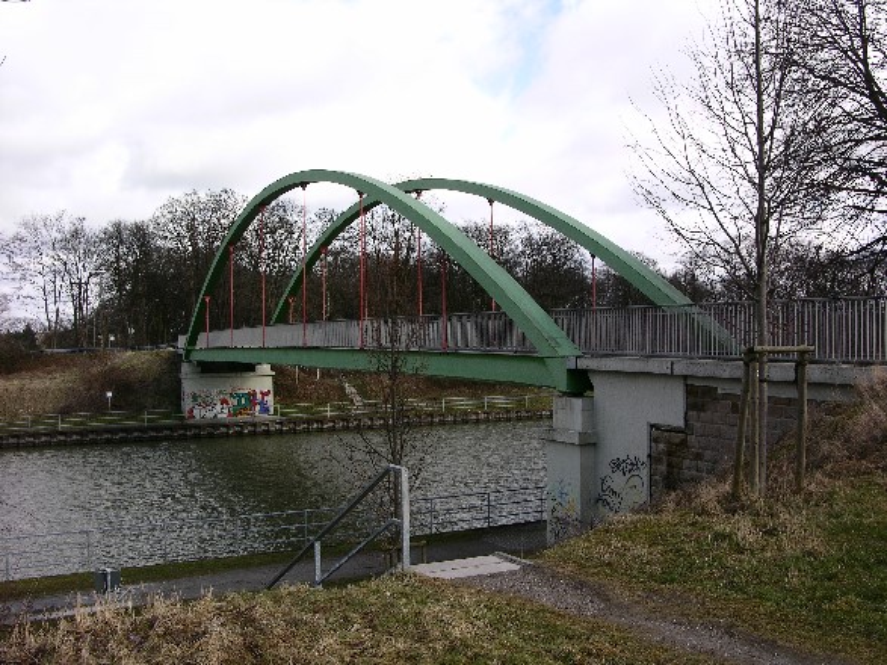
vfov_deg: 40.7
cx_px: 444
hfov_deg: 52.6
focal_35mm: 35
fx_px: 897
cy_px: 332
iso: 50
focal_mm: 8.9
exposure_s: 1/91.6
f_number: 7.1
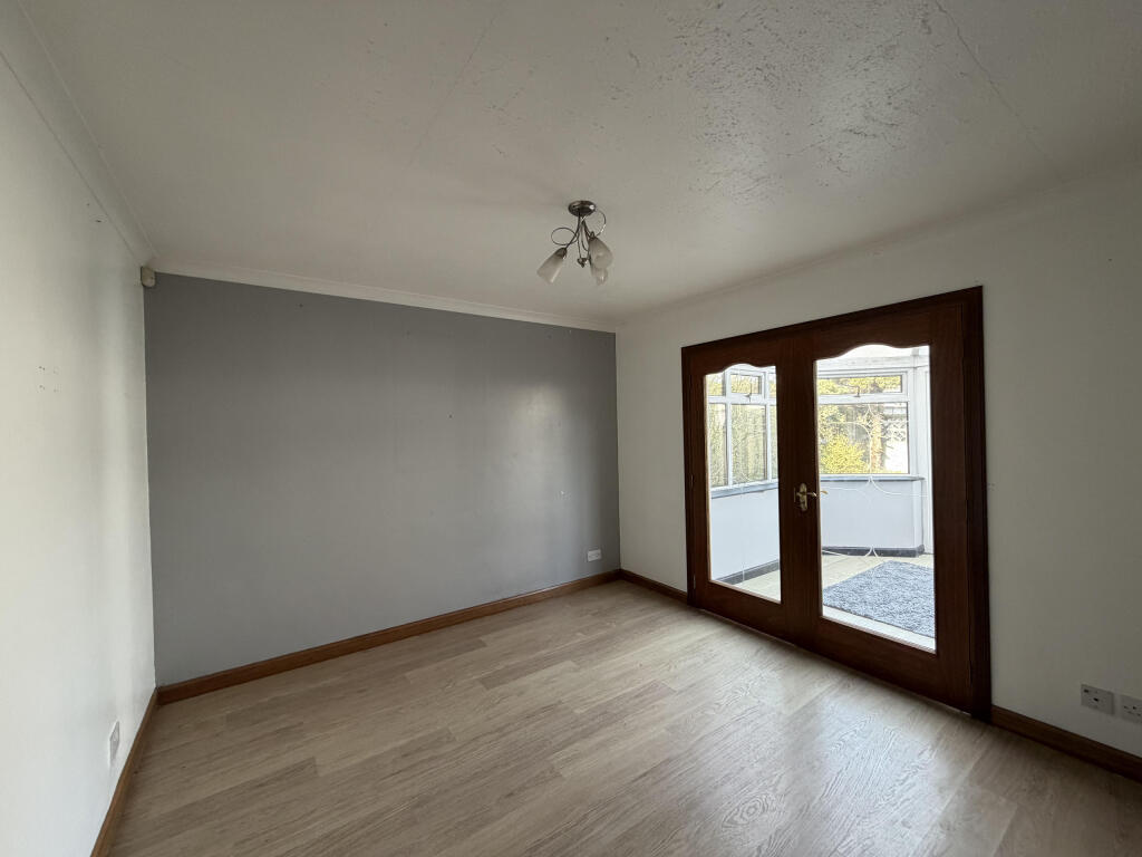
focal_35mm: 14
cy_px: 428
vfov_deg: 85.7
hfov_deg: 102.1
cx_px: 571
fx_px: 462
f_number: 2.2
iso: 250
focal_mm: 2.22
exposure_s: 1/121
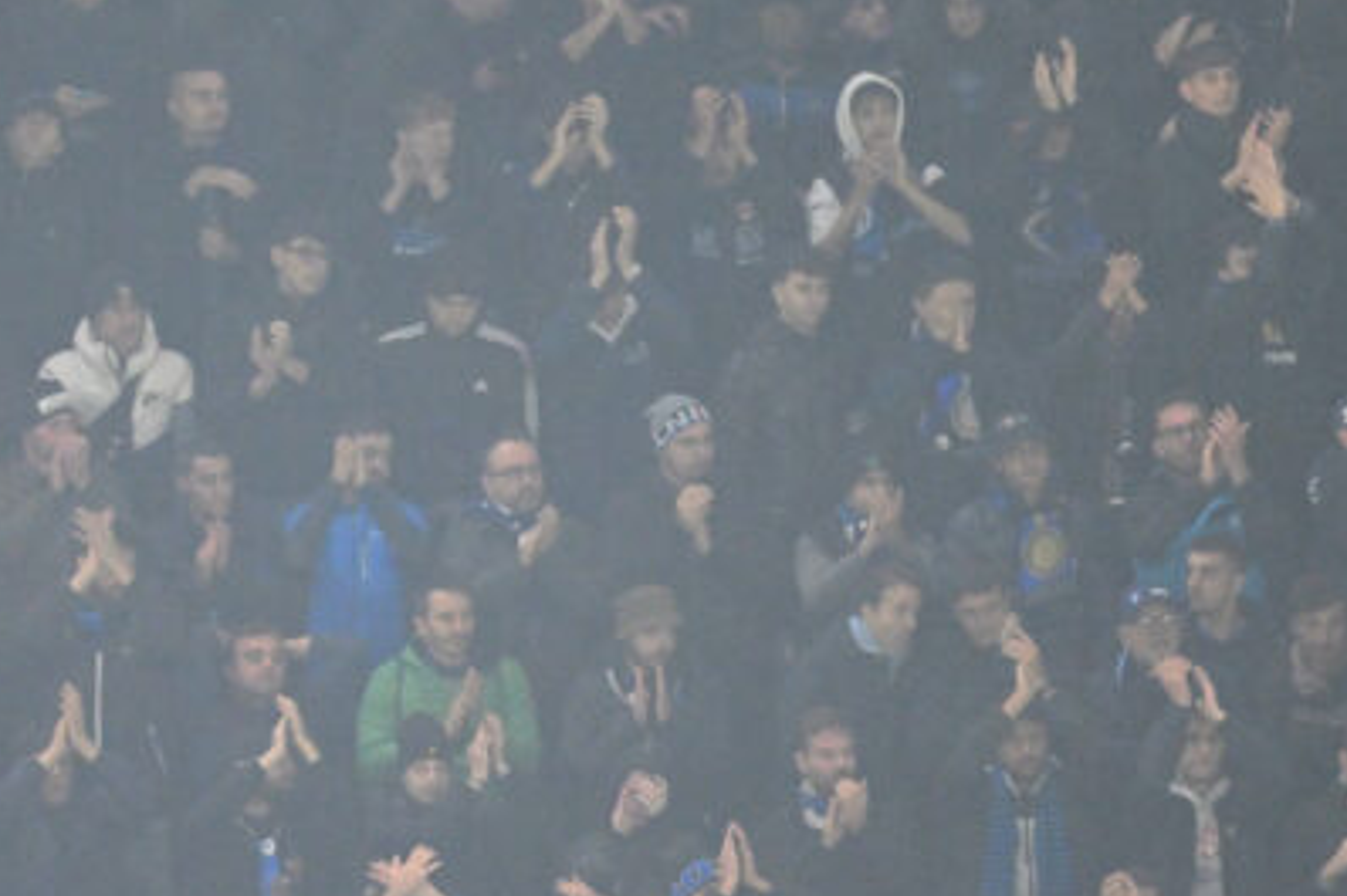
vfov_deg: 0.9
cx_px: 379
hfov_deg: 1.3
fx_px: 57782
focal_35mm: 1545
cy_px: 576
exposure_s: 1/125
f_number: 6.3
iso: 2000
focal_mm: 600
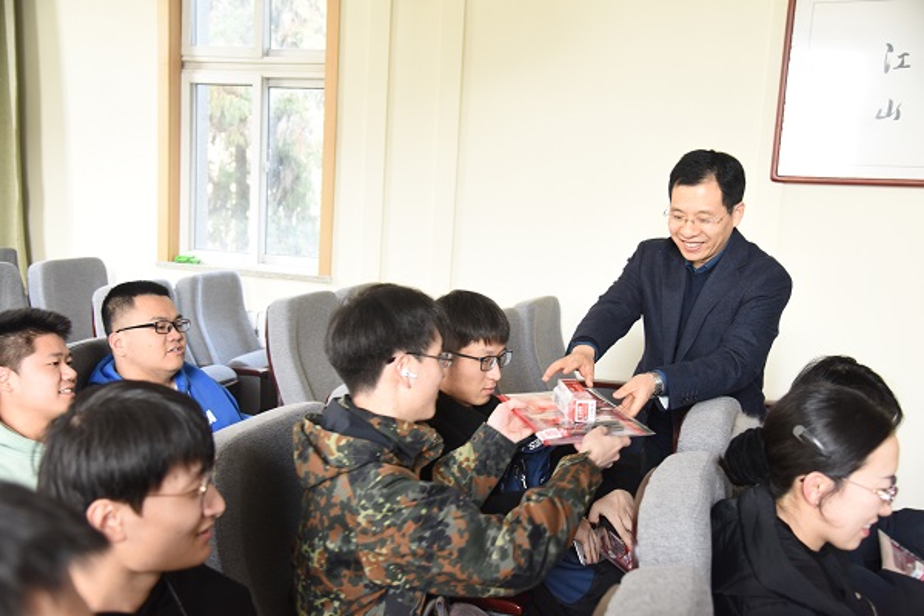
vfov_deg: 35.1
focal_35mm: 38
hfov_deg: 50.7
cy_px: 308
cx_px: 462
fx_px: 975
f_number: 4
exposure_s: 1/60
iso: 1250
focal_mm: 38
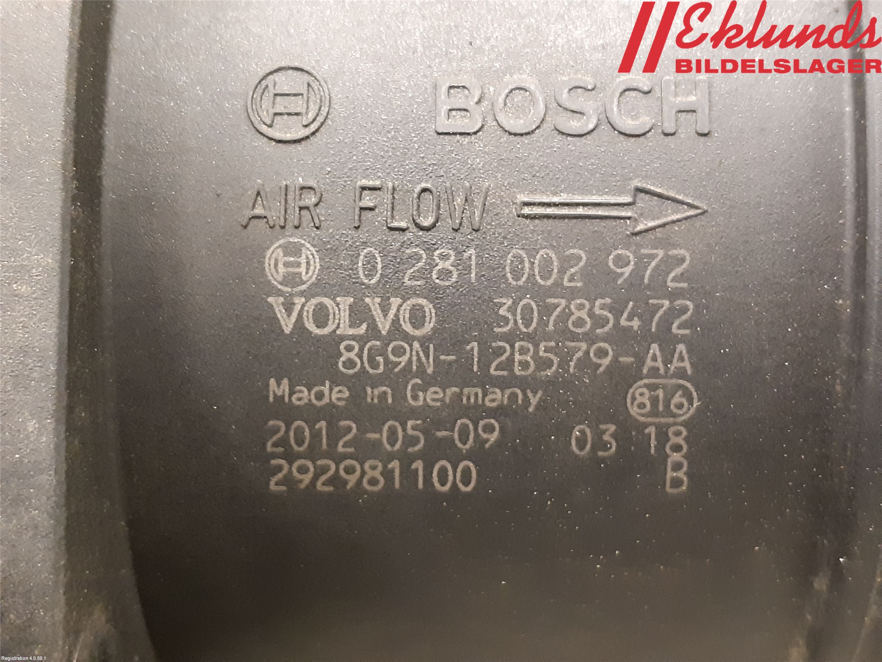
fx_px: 662
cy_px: 331
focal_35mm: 26
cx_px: 441
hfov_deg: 67.3
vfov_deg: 53.1
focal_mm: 3.93
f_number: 1.7
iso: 640
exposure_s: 1/25
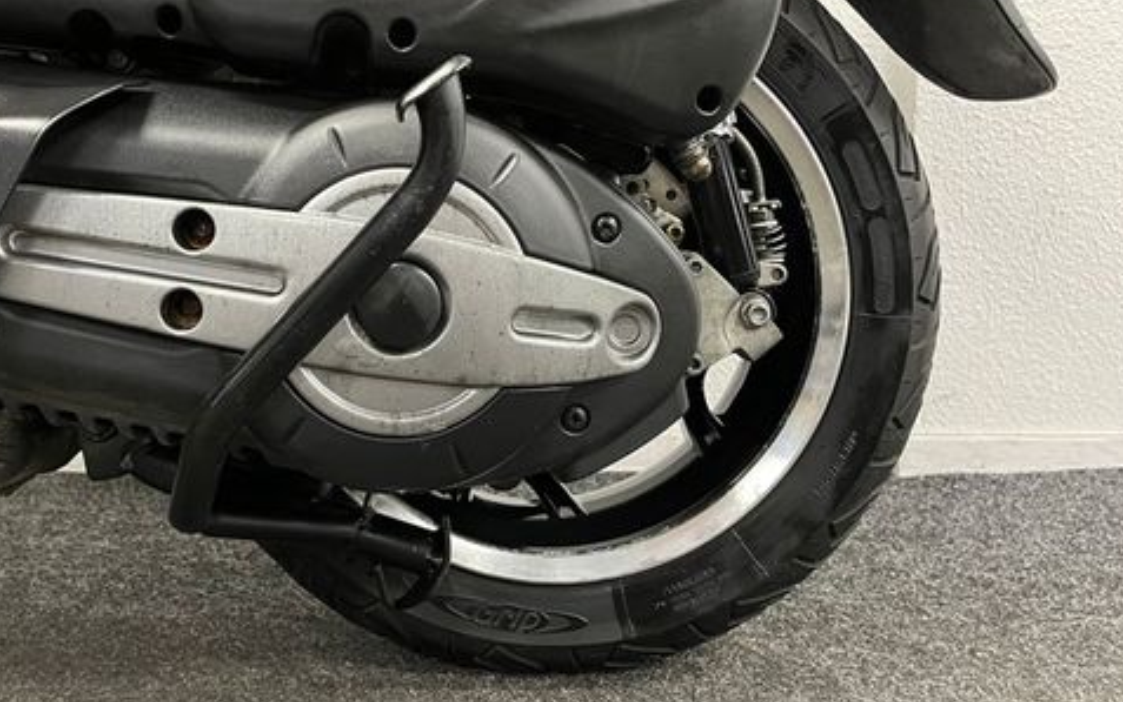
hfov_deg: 52.0
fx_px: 1132
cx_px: 403
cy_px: 238
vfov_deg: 34.1
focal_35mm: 37
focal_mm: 5.1
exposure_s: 1/33
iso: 500
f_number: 1.6
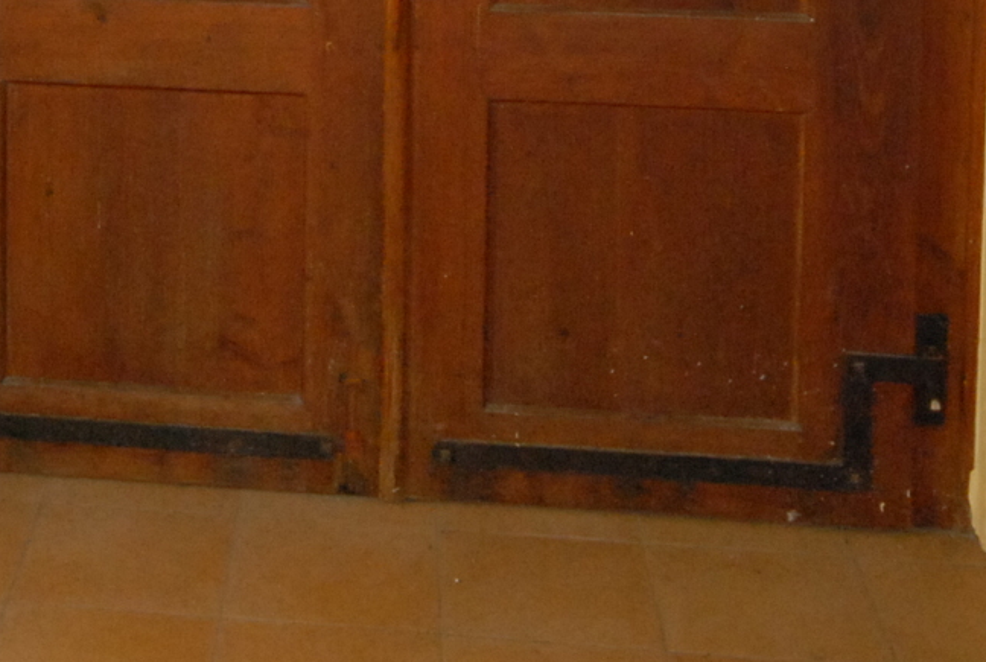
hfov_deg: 23.7
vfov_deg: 15.3
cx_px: 87
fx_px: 2278
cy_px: -326
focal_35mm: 83
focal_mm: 14
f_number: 4.8
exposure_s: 1/250
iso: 1000
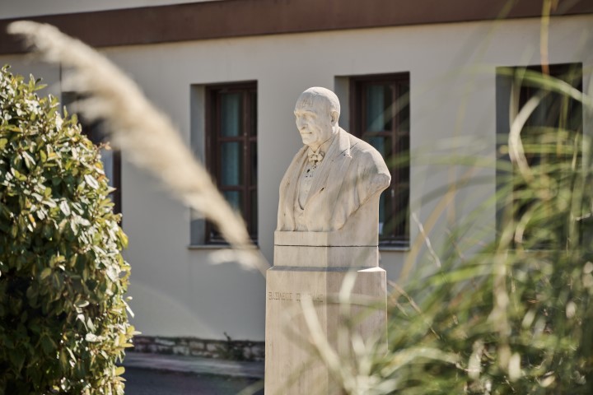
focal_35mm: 200
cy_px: 198
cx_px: 296
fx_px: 3294
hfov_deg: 10.3
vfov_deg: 6.9
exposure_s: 1/320
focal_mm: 200
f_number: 6.3
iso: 100
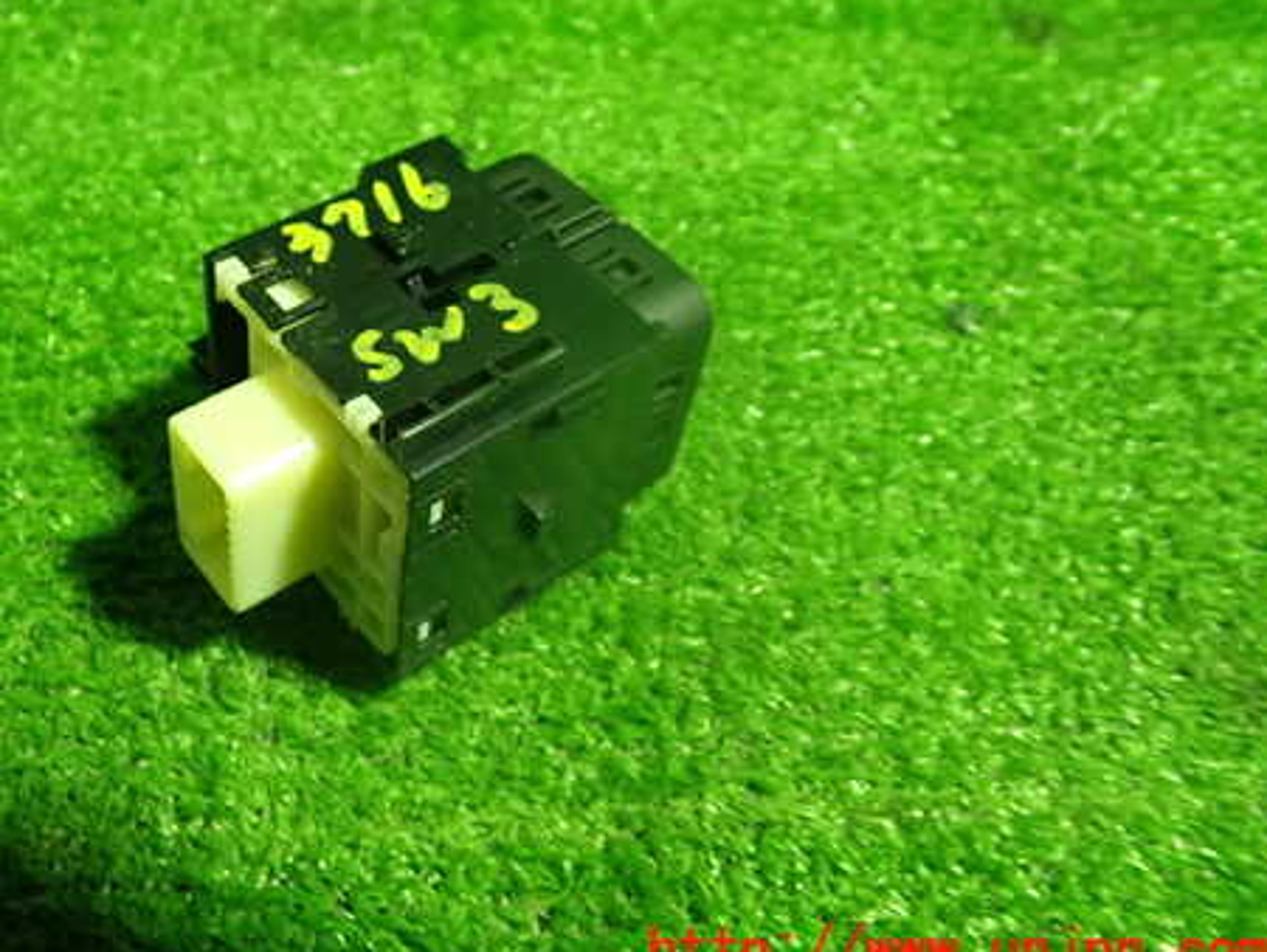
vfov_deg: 35.8
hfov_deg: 46.2
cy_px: 355
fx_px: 1465
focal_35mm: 40
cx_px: 439
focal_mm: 5.4
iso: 400
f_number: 2.3
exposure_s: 1/30
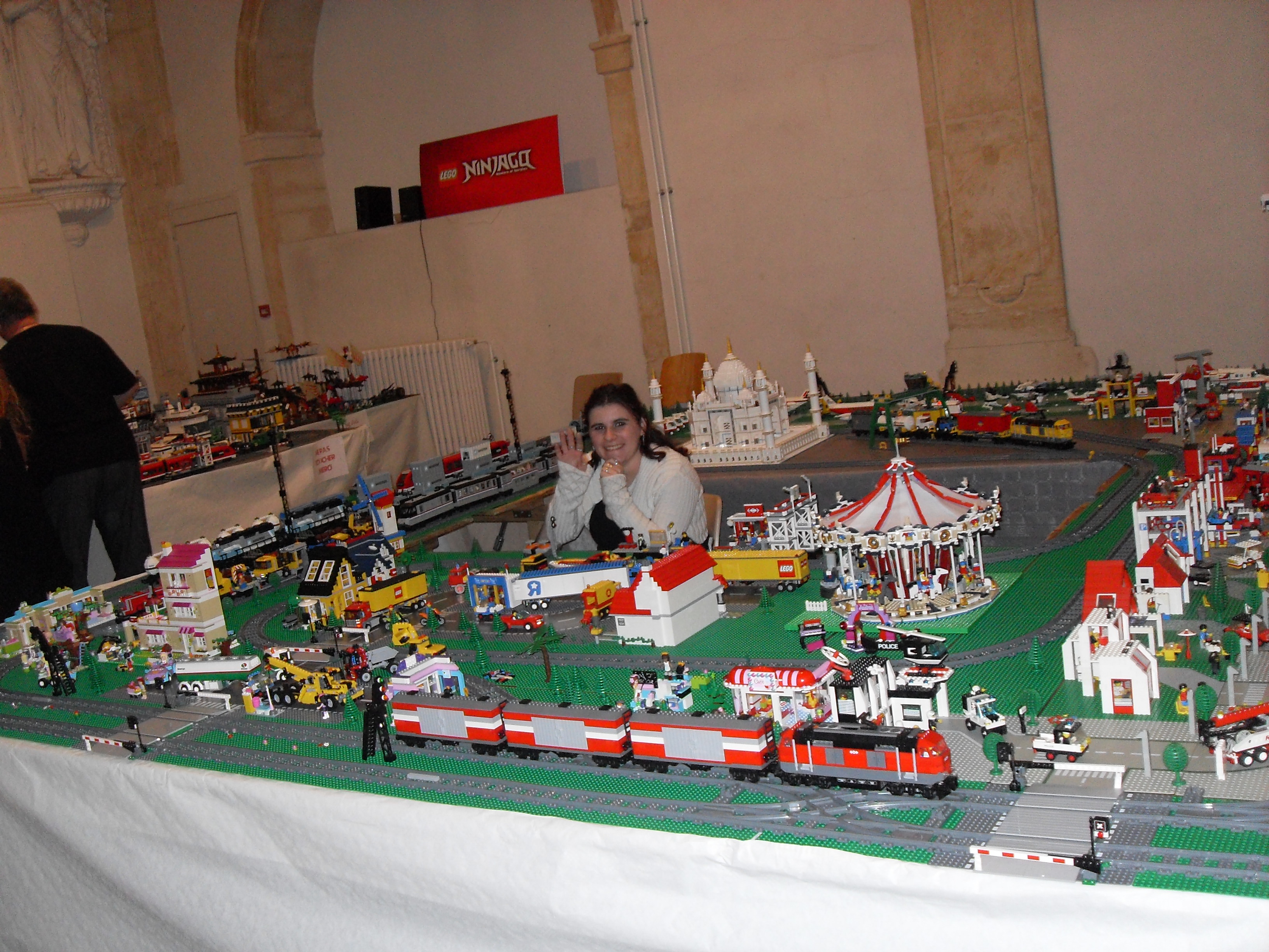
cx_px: 634
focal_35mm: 37
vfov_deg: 38.7
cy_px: 476
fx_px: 1356
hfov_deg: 50.1
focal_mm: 6.3
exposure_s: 1/45
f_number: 2.8
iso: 200
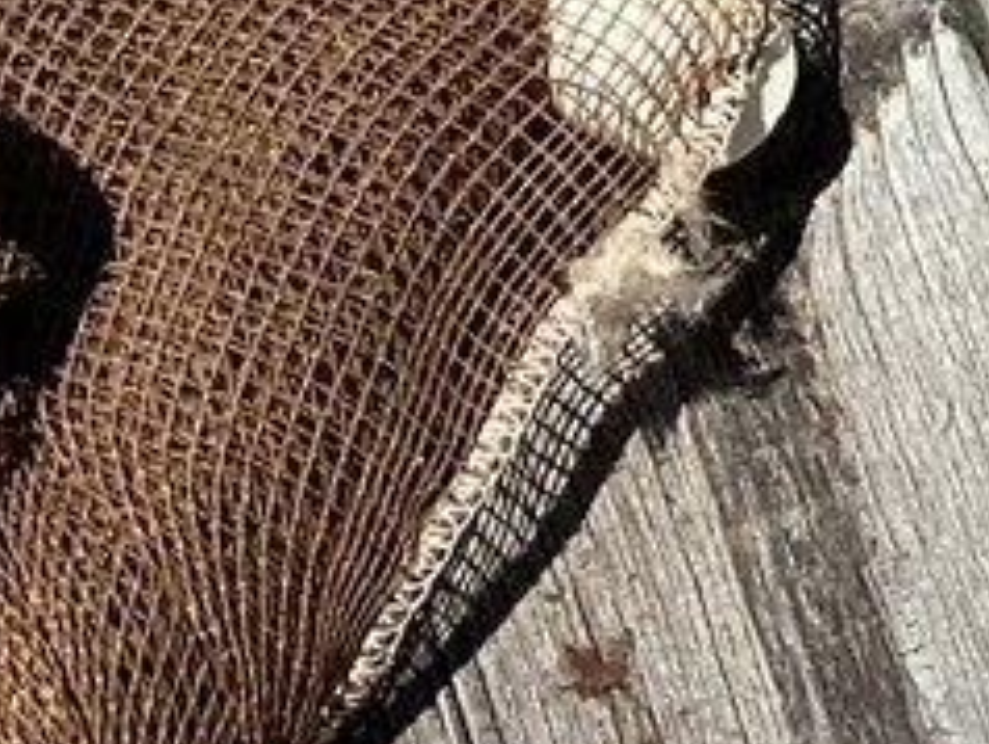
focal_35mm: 197
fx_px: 5634
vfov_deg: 7.4
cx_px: 950
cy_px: -426
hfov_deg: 10.0
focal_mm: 3.3
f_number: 2.4
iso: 25
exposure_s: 1/1812
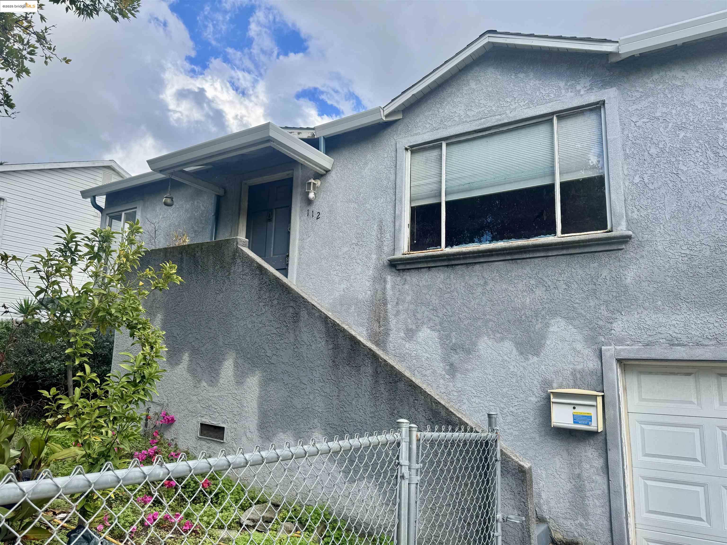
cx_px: 364
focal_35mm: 24
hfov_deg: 71.6
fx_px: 504
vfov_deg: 56.8
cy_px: 272
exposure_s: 1/1678
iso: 80
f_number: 1.78
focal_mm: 6.76
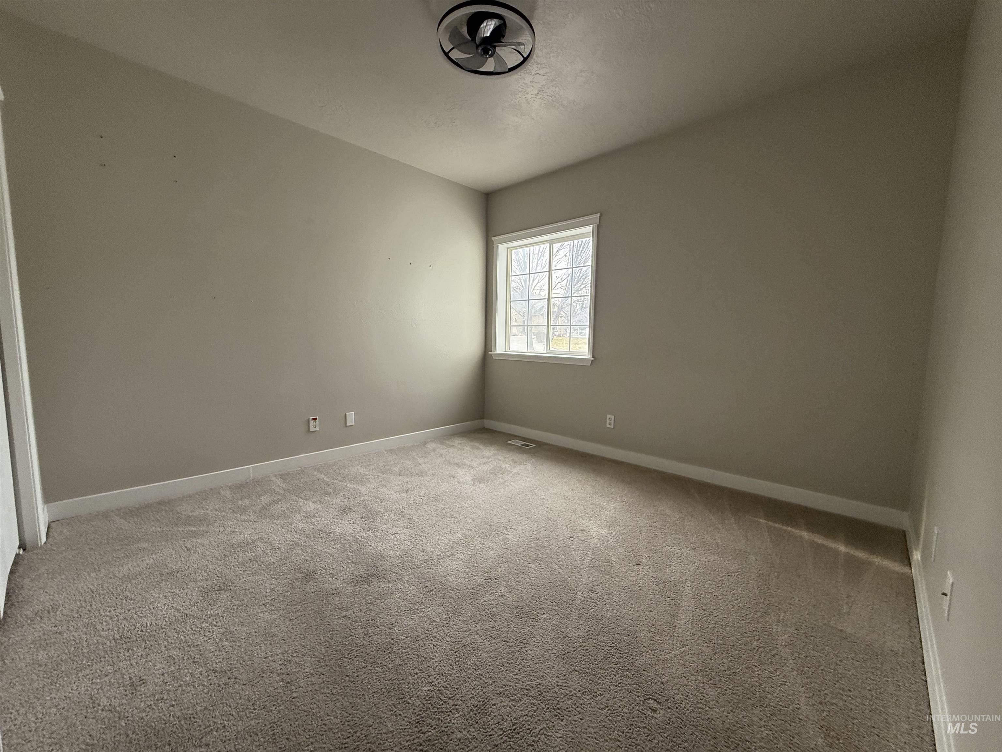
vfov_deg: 85.7
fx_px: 405
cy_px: 376
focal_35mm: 14
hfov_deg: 102.1
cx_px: 501
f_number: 2.2
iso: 125
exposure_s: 1/99
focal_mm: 2.22
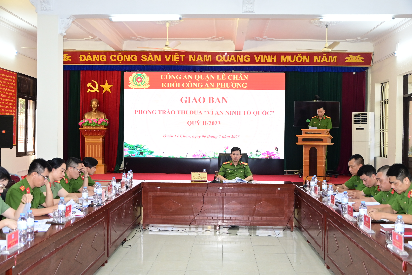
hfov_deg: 49.5
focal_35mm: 39
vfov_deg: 34.3
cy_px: 138
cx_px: 206
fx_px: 447
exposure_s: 1/200
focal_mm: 26
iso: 1600
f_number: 4.5
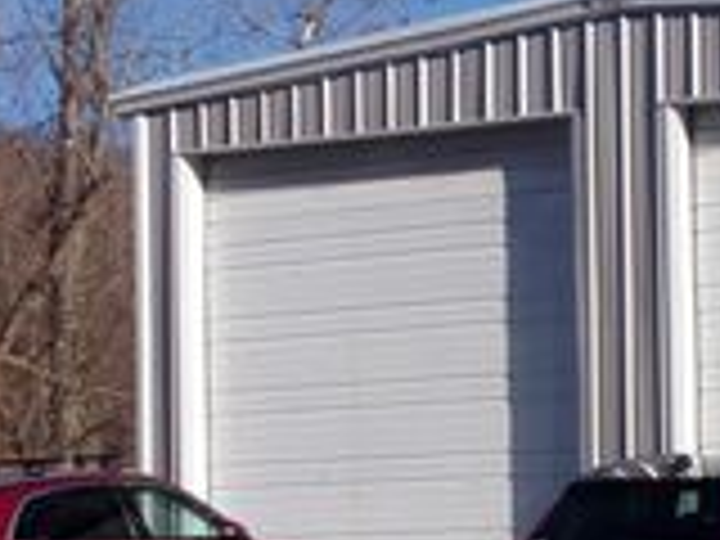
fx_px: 2787
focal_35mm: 134
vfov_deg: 11.1
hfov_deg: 14.5
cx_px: 742
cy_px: 317
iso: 80
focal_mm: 7.8
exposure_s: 1/100
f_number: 12.5
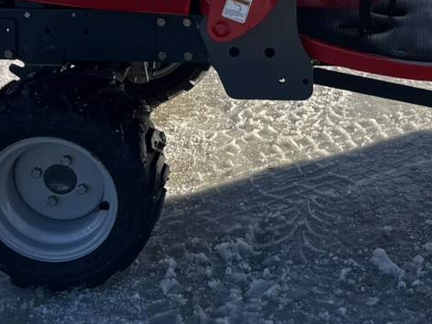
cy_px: -109
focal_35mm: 101
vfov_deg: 14.0
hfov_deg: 19.4
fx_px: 1260
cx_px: 290
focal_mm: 6.76
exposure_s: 1/2252
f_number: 1.78
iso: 80
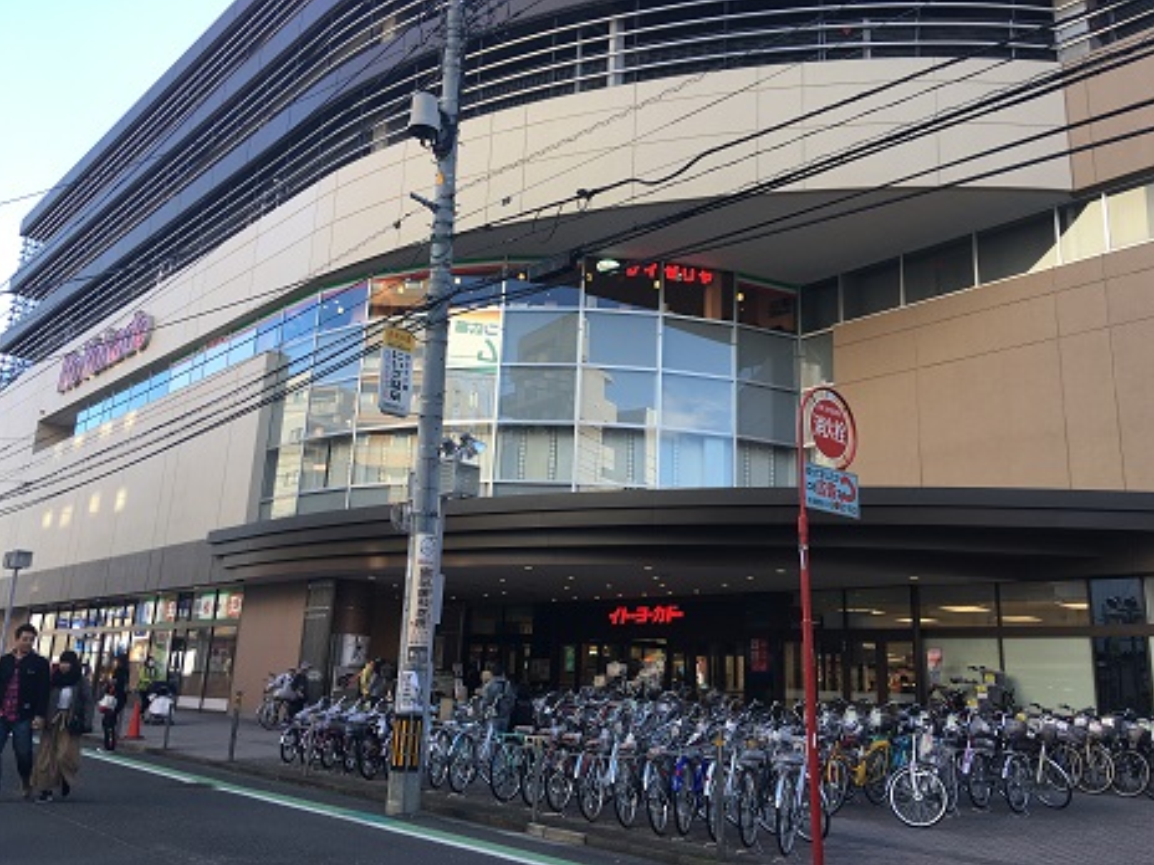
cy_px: 428
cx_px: 587
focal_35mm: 30
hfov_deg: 60.0
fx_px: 1000
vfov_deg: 46.8
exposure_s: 1/153
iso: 25
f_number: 2.2
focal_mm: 4.15
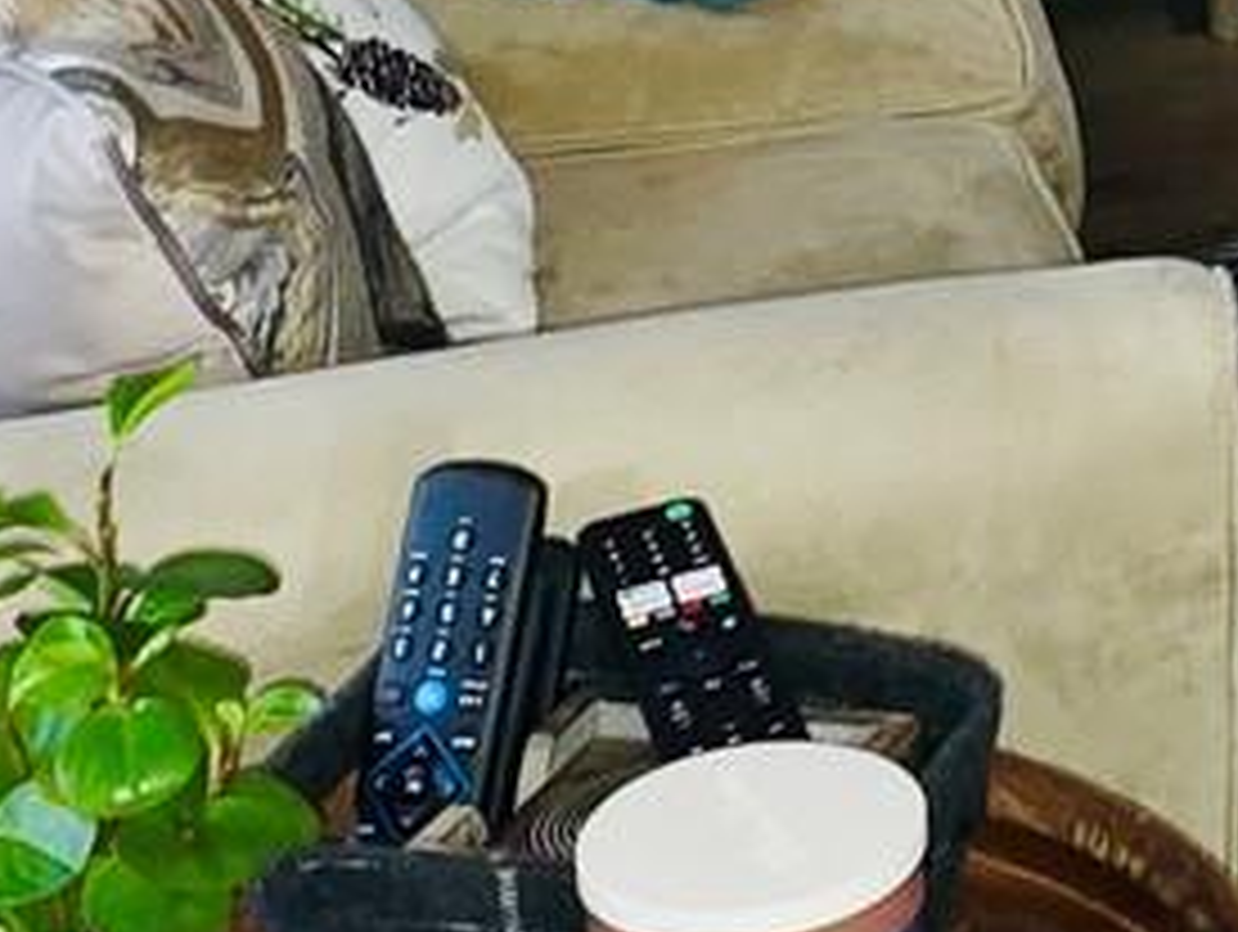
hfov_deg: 10.7
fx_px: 6124
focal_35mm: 171
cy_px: -1139
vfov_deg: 8.1
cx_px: 2354
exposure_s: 1/12
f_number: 1.7
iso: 160
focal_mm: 6.3
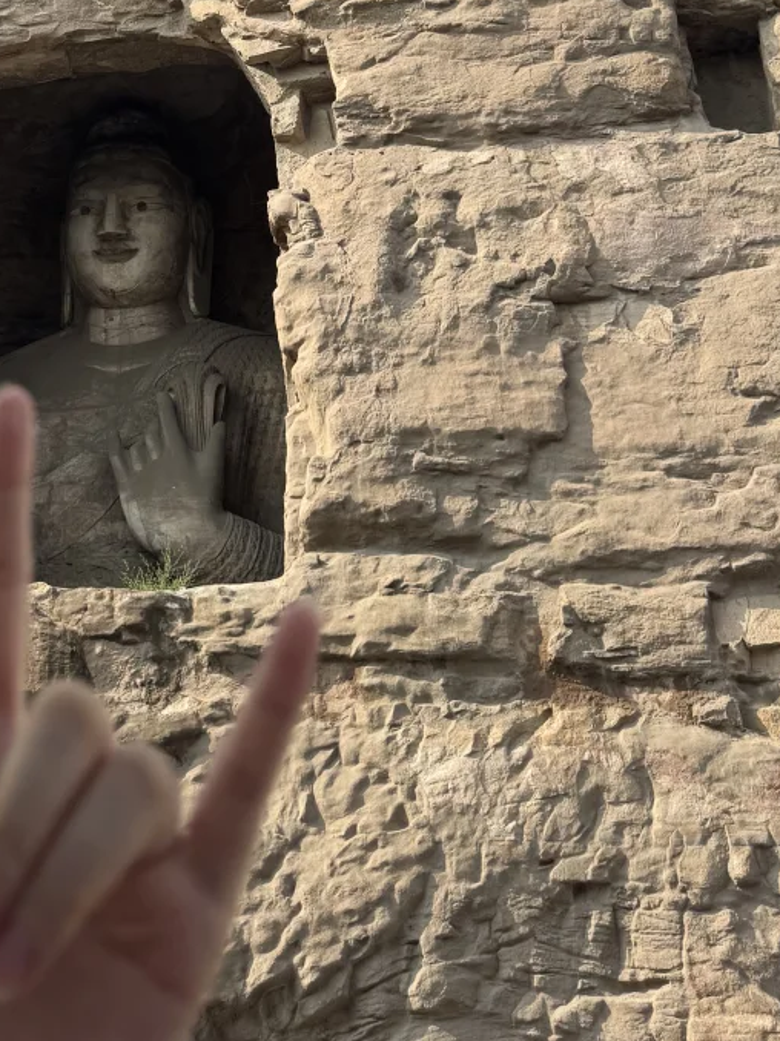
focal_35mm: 51
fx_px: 1533
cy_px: -52
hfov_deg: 28.0
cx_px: 170
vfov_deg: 33.5
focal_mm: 6.76
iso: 80
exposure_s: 1/2506
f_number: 1.78
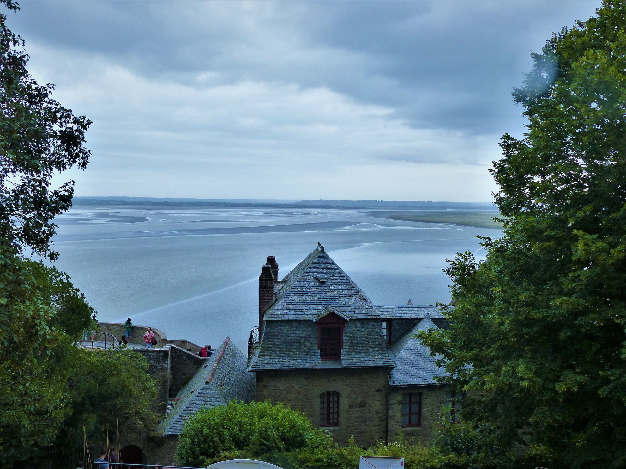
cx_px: 313
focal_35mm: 35
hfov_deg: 52.6
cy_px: 234
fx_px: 633
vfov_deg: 40.7
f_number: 4
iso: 160
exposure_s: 1/250
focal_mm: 6.3
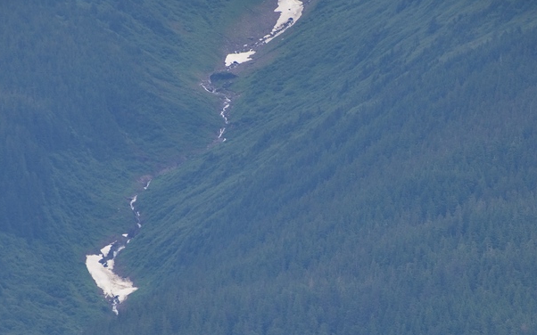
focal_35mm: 650
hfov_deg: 3.2
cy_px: 243
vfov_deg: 2.0
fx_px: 9511
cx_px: 220
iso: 450
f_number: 5.6
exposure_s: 1/640
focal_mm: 300
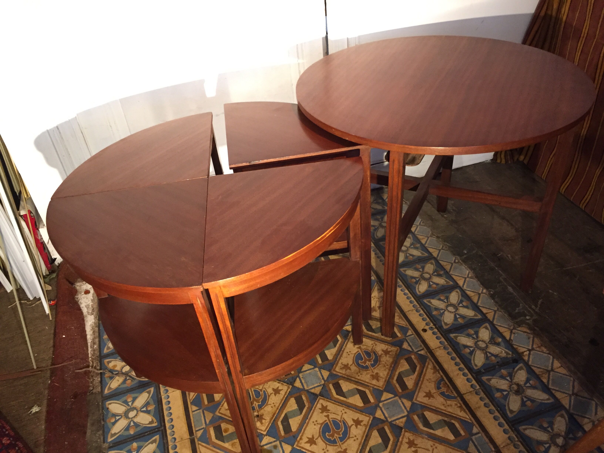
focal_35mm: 29
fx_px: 506
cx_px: 302
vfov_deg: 48.2
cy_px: 226
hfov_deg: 61.7
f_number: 2.2
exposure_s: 1/20
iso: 250
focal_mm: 4.15
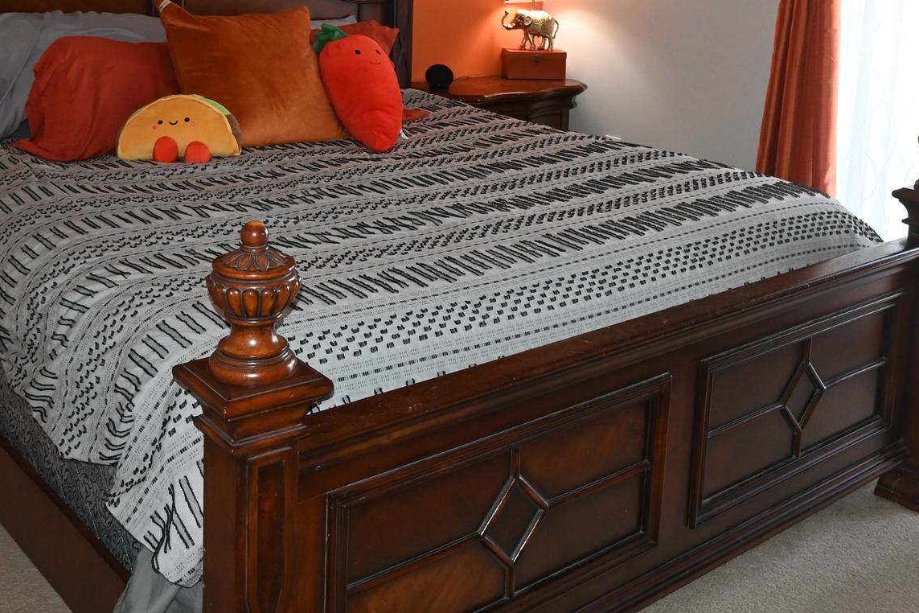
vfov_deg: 30.2
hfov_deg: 45.4
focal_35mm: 43
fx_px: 1098
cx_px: 427
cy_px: 91
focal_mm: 16
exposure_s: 1/60
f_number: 3.5
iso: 1800
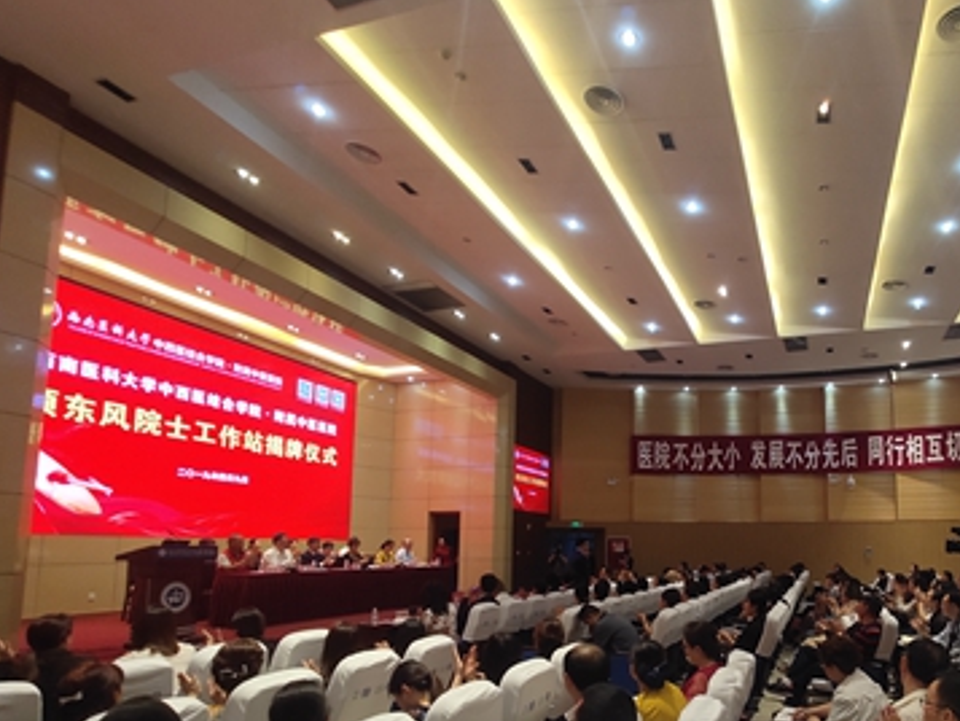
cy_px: 483
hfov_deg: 75.9
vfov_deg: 61.9
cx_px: 659
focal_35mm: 21
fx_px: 583
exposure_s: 1/50
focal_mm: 2.04
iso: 306
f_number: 2.4
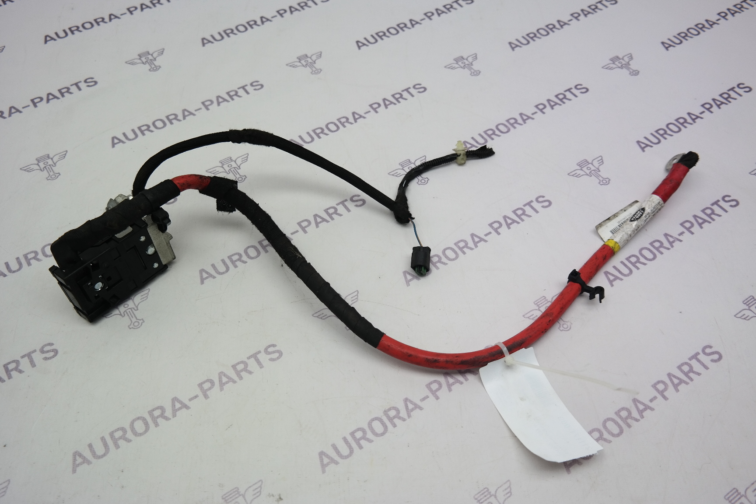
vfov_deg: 43.6
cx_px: 378
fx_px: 630
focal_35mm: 30
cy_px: 252
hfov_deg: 61.9
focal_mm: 20
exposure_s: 1/80
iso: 100
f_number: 3.5
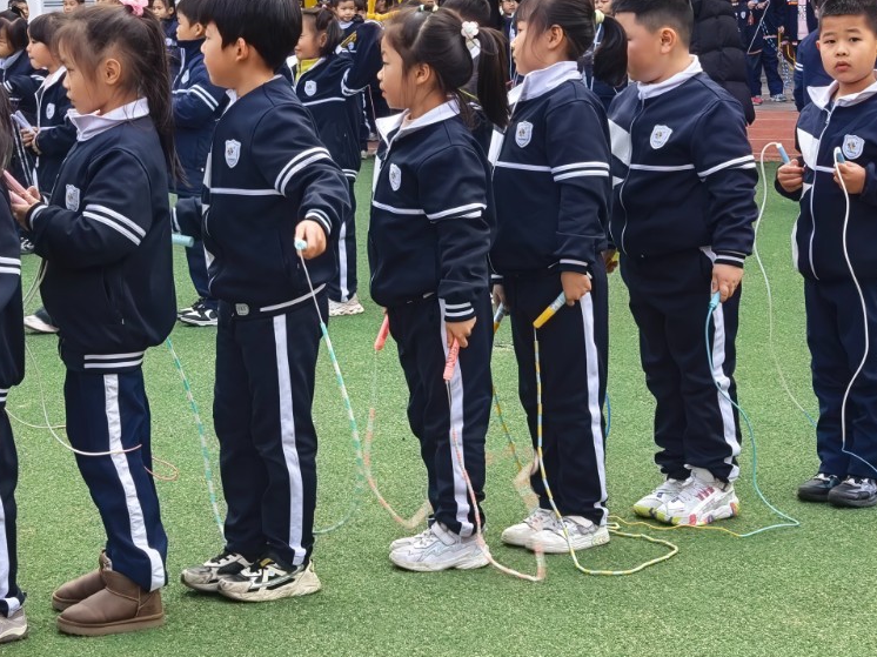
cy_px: 249
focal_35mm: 103
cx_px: 368
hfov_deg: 19.1
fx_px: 2609
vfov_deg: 14.3
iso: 50
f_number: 4
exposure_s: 1/109
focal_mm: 8.5
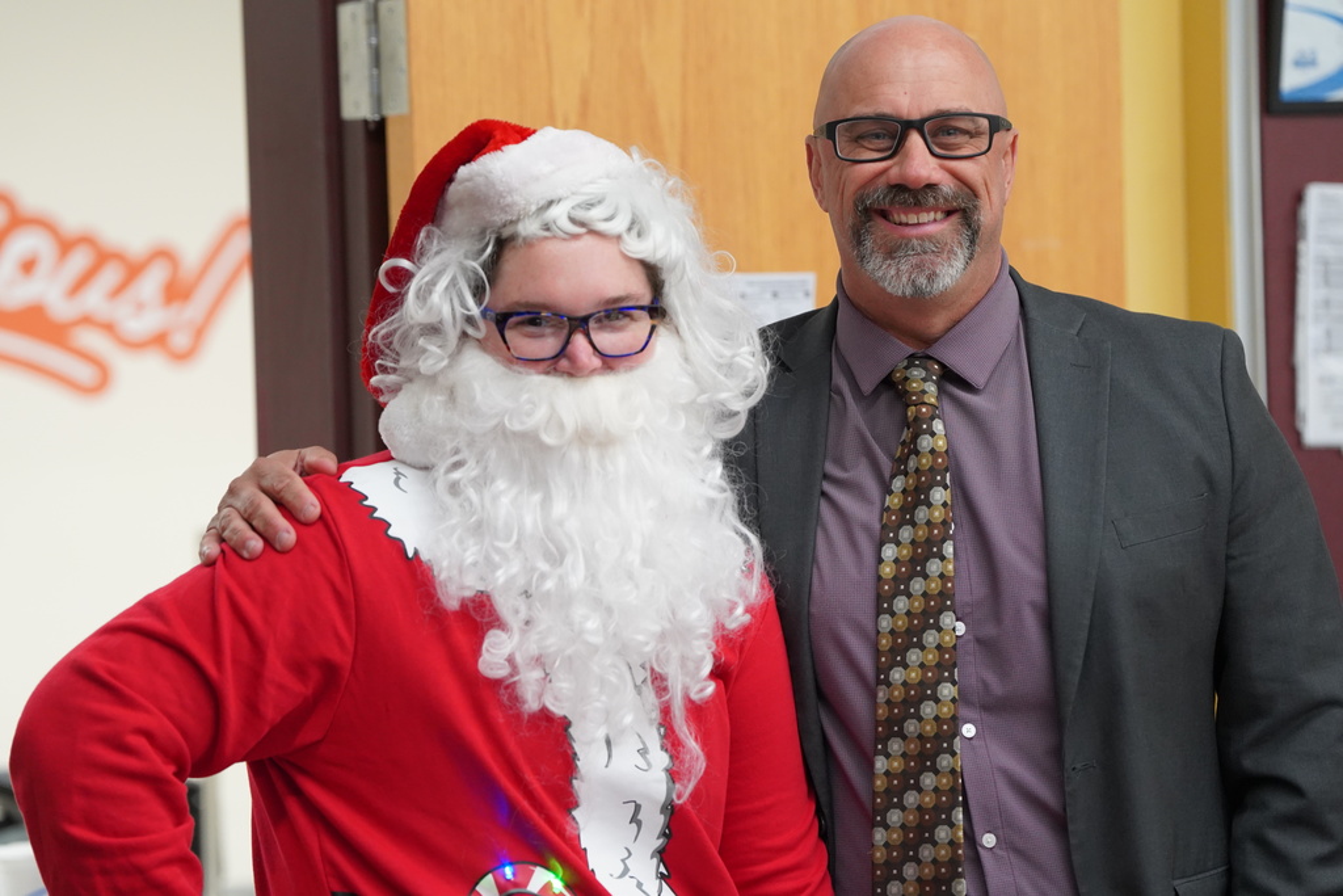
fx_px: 6044
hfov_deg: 12.7
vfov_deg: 8.5
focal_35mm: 162
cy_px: 448
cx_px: 672
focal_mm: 162
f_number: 4
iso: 4000
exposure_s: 1/200
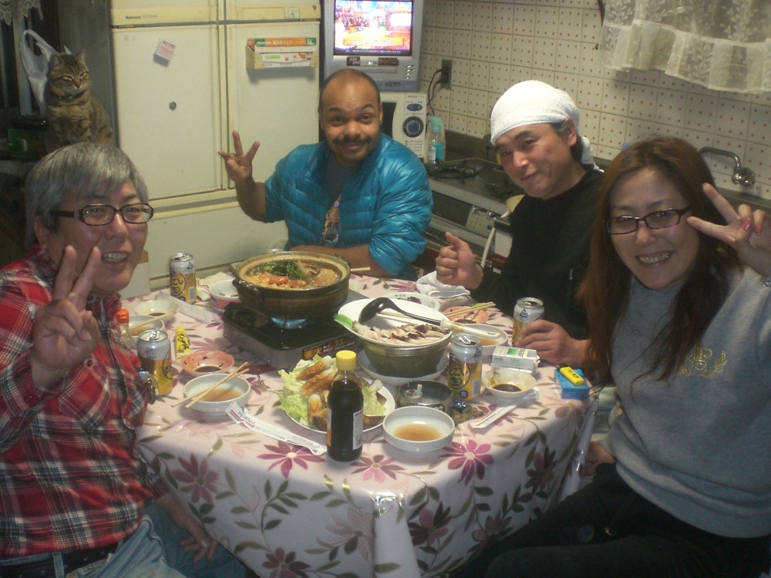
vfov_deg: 37.7
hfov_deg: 49.0
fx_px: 846
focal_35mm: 38
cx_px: 386
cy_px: 289
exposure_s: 1/30
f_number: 3.1
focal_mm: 6.3
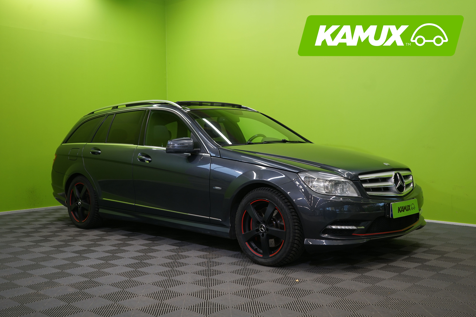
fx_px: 502
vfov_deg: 35.1
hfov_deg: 50.7
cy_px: 158
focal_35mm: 38
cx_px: 238
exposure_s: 1/30
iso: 400
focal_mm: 38
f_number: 5.6
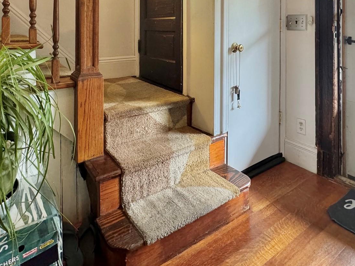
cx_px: 166
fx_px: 267
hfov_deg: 67.2
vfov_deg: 47.7
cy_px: 27
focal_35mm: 26
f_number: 2.2
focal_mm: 2.22
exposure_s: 1/60
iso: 320
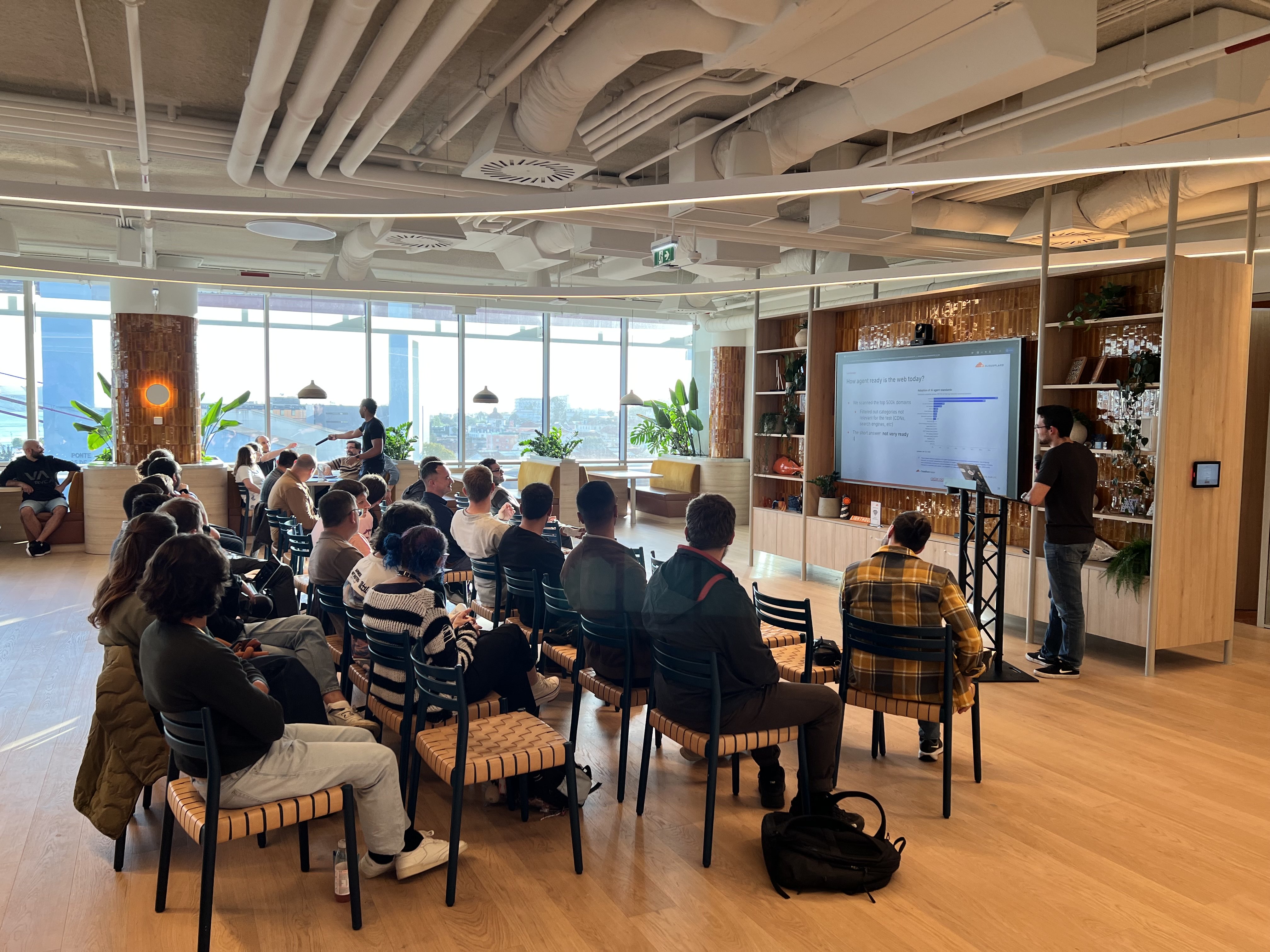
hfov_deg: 67.3
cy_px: 476
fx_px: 954
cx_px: 635
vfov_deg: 53.1
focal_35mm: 26
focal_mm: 5.7
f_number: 1.5
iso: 50
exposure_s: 1/120
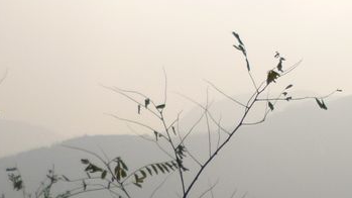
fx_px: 1045
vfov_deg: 10.5
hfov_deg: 17.6
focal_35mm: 112
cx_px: 490
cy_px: 280
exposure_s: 1/1000
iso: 100
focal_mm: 5
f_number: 3.1
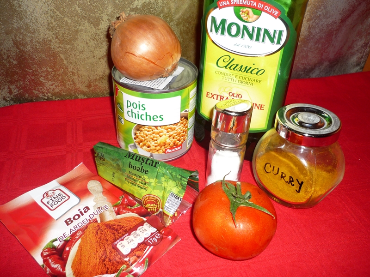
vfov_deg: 42.9
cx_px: 185
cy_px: 138
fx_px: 353
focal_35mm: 33
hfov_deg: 55.4
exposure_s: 1/30
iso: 100
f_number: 2.8
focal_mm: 5.5
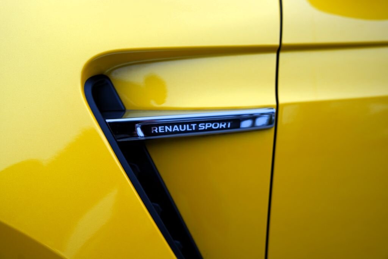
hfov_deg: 55.8
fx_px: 366
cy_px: 130
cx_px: 194
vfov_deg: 38.9
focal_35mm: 34
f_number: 4.5
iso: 100
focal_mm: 34
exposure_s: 1/100
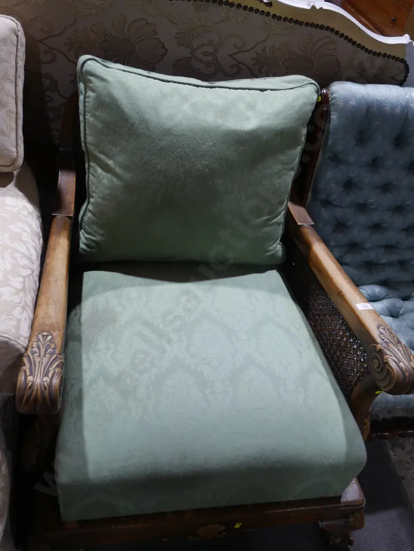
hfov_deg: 39.7
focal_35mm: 36
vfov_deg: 51.3
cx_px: 207
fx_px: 574
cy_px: 276
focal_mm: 18
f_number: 4
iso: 320
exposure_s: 1/60
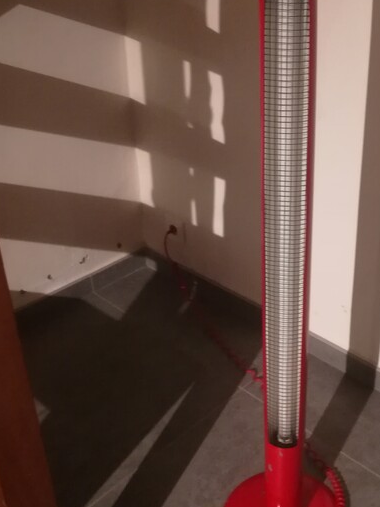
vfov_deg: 45.6
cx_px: 279
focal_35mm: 41
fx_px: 600
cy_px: 210
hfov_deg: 34.5
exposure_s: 1/14.3
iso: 800
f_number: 2.2
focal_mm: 3.83
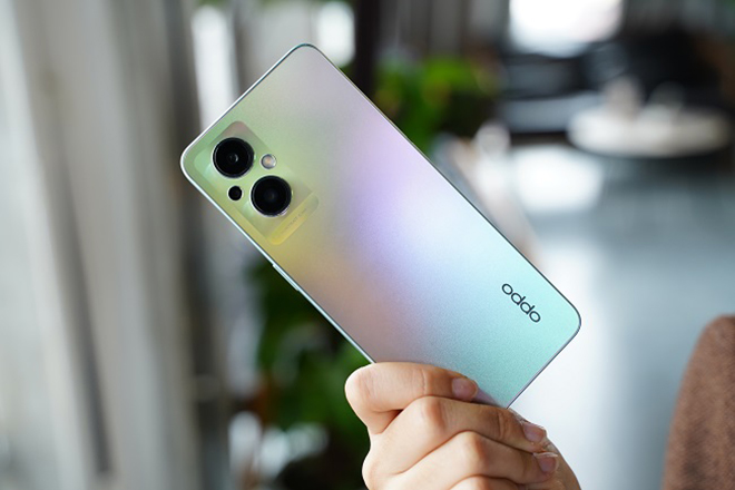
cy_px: 245
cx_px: 368
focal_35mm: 51
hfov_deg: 38.9
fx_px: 1041
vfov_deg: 26.5
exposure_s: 1/250
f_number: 3.5
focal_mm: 51
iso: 640
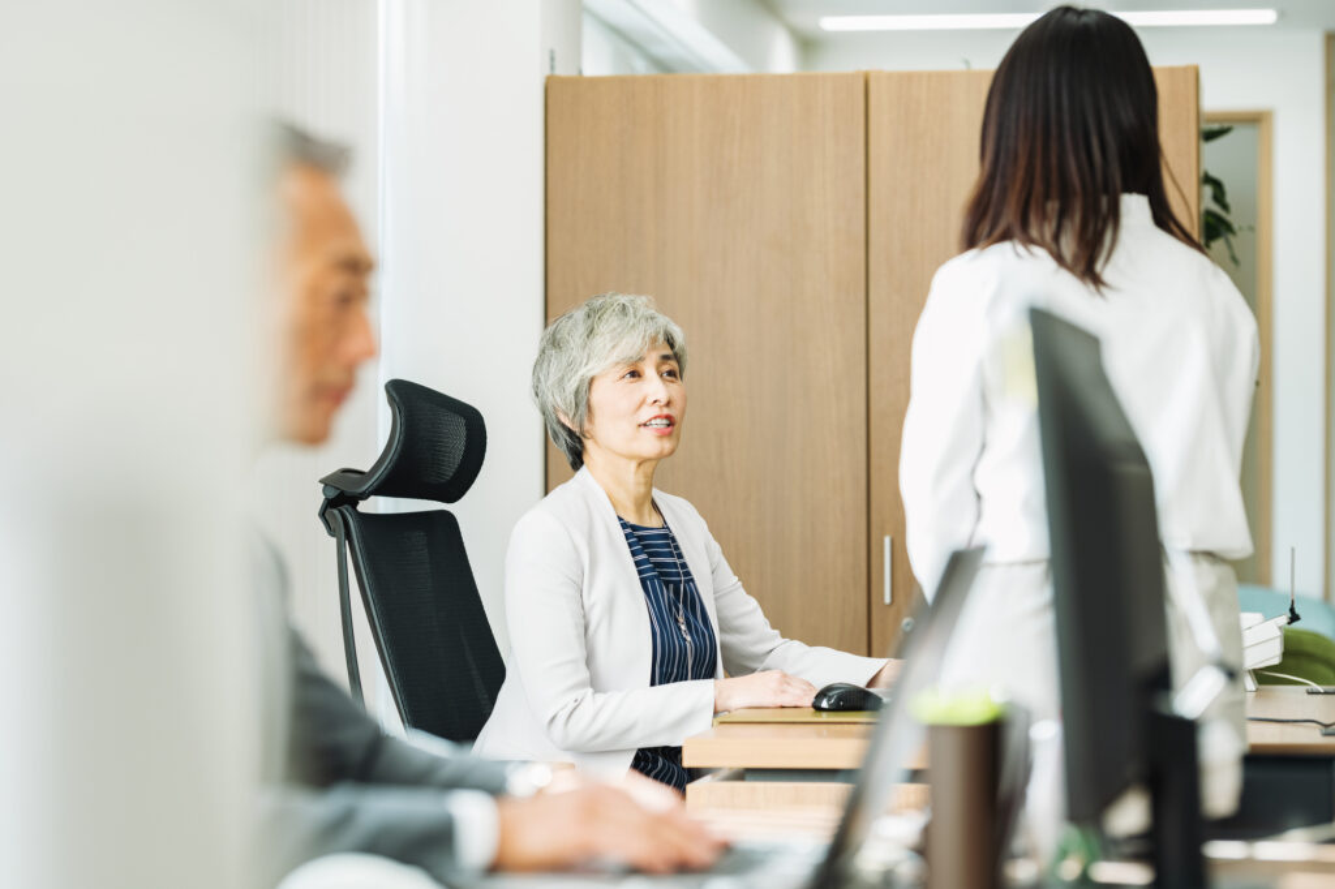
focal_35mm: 105
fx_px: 3892
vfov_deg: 13.0
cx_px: 668
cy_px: 444
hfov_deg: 19.5
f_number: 2.8
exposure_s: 1/160
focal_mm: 105
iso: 250
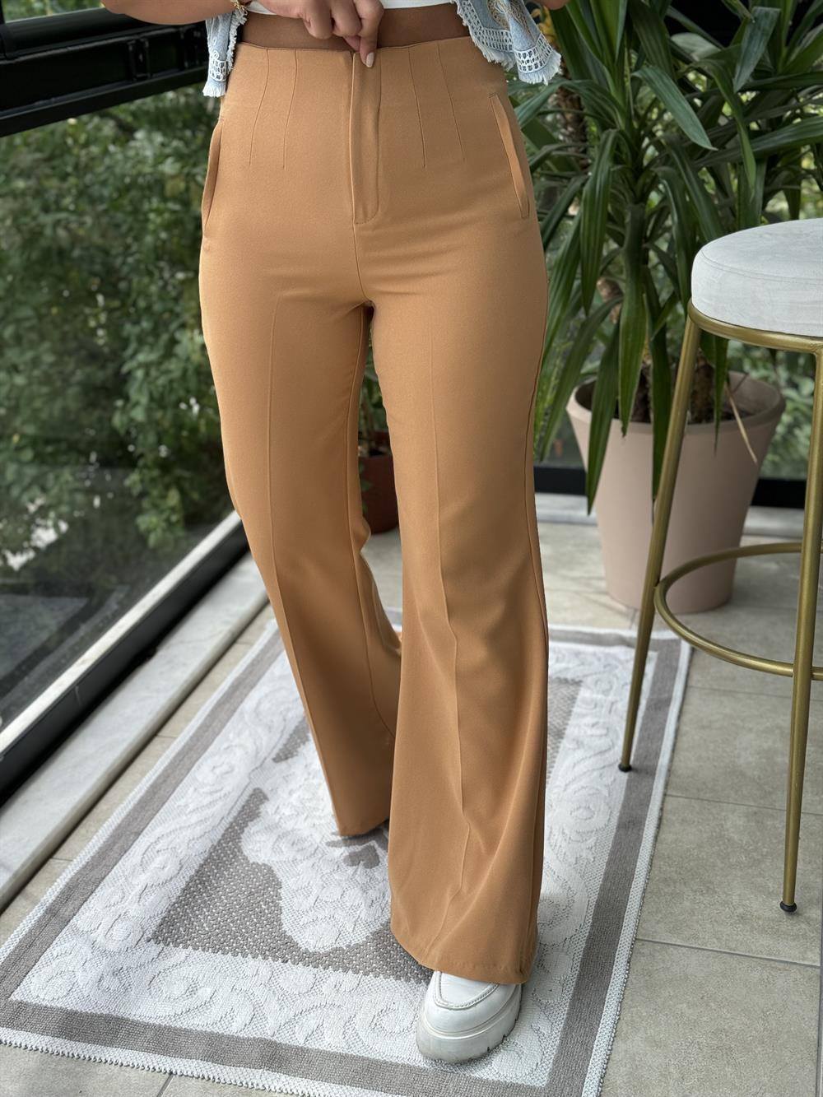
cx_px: 412
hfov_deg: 30.3
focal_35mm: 48
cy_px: 548
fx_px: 1521
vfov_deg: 39.7
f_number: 1.78
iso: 64
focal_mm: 6.76
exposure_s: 1/354
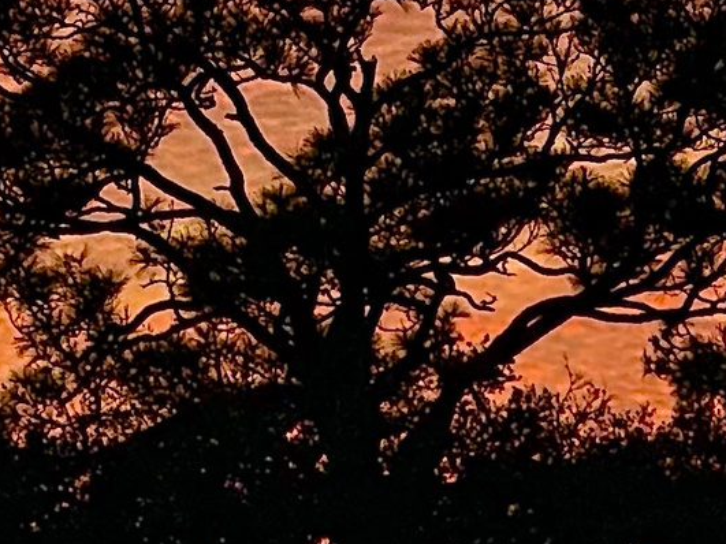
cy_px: -666
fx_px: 12141
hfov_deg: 3.4
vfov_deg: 2.6
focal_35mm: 579
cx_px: -638
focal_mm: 15.66
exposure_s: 1/80
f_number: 2.8
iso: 200
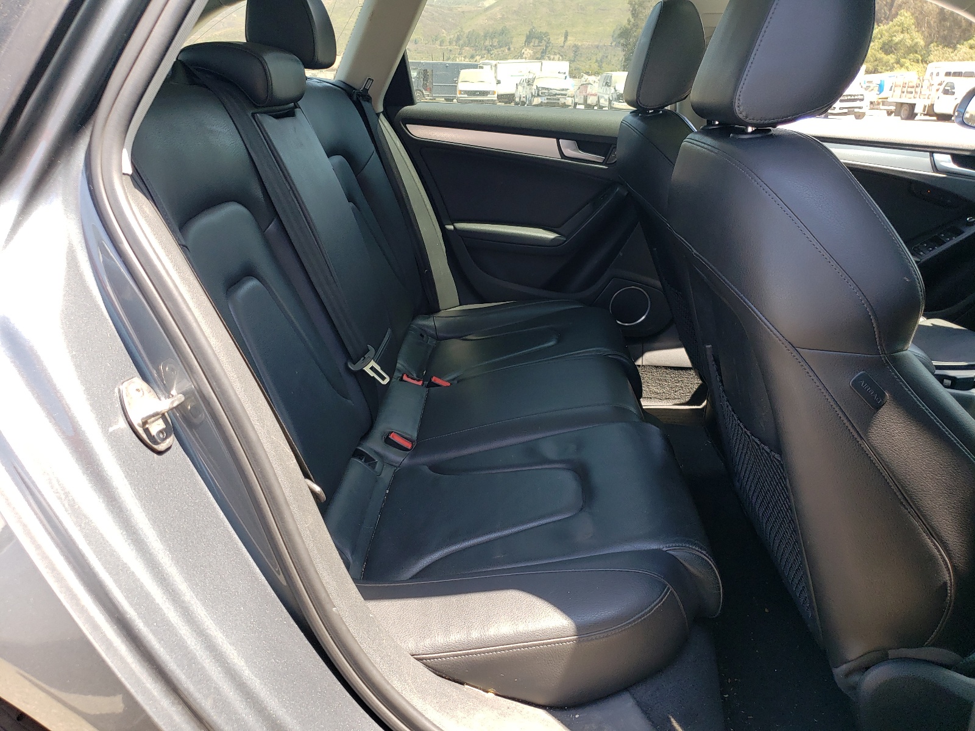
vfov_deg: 53.1
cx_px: 488
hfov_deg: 67.3
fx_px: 732
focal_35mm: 26
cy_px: 366
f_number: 1.5
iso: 50
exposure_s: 1/278
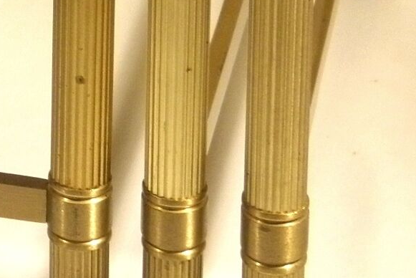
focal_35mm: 229
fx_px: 2647
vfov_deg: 5.9
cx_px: -238
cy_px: -236
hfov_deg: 8.7
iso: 200
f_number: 4
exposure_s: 1/30
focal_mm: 9.1
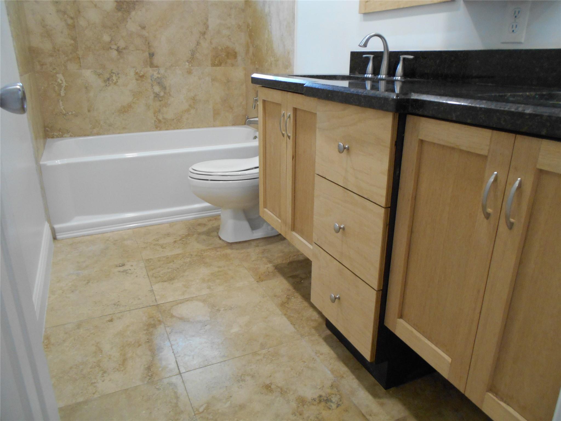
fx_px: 421
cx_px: 280
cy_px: 210
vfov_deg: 53.1
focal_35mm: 26
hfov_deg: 67.3
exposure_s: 1/30
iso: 320
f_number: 3.2
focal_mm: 4.6
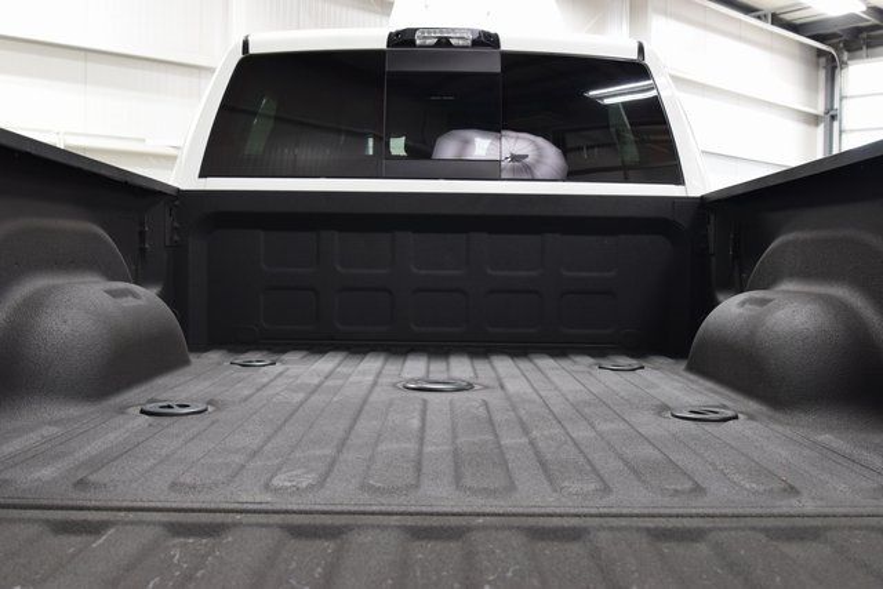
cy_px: 294
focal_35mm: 36
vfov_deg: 36.9
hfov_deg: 53.1
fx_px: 883
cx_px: 442
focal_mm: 24
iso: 800
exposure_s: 1/15
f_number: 6.3
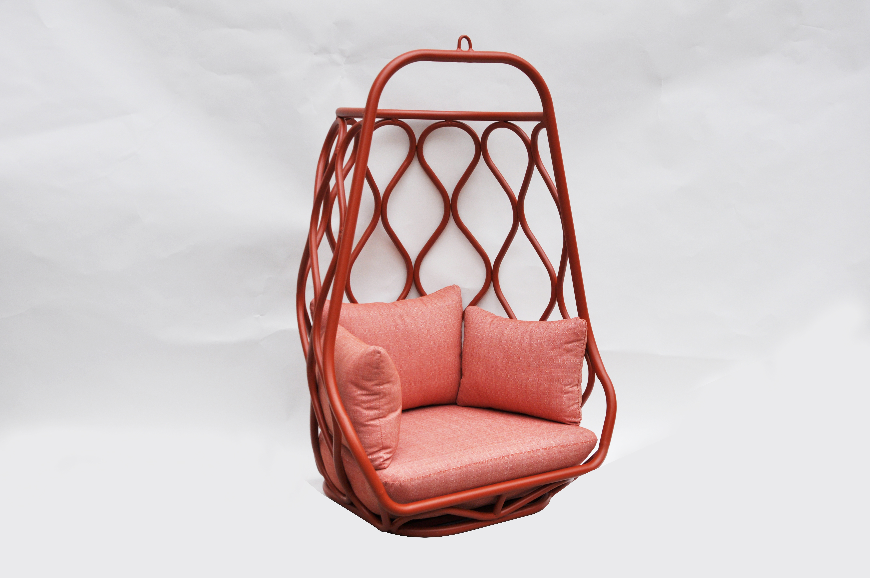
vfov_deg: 31.8
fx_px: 1014
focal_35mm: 42
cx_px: 435
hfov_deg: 46.4
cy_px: 289
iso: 200
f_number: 7.1
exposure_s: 1/200
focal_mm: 28
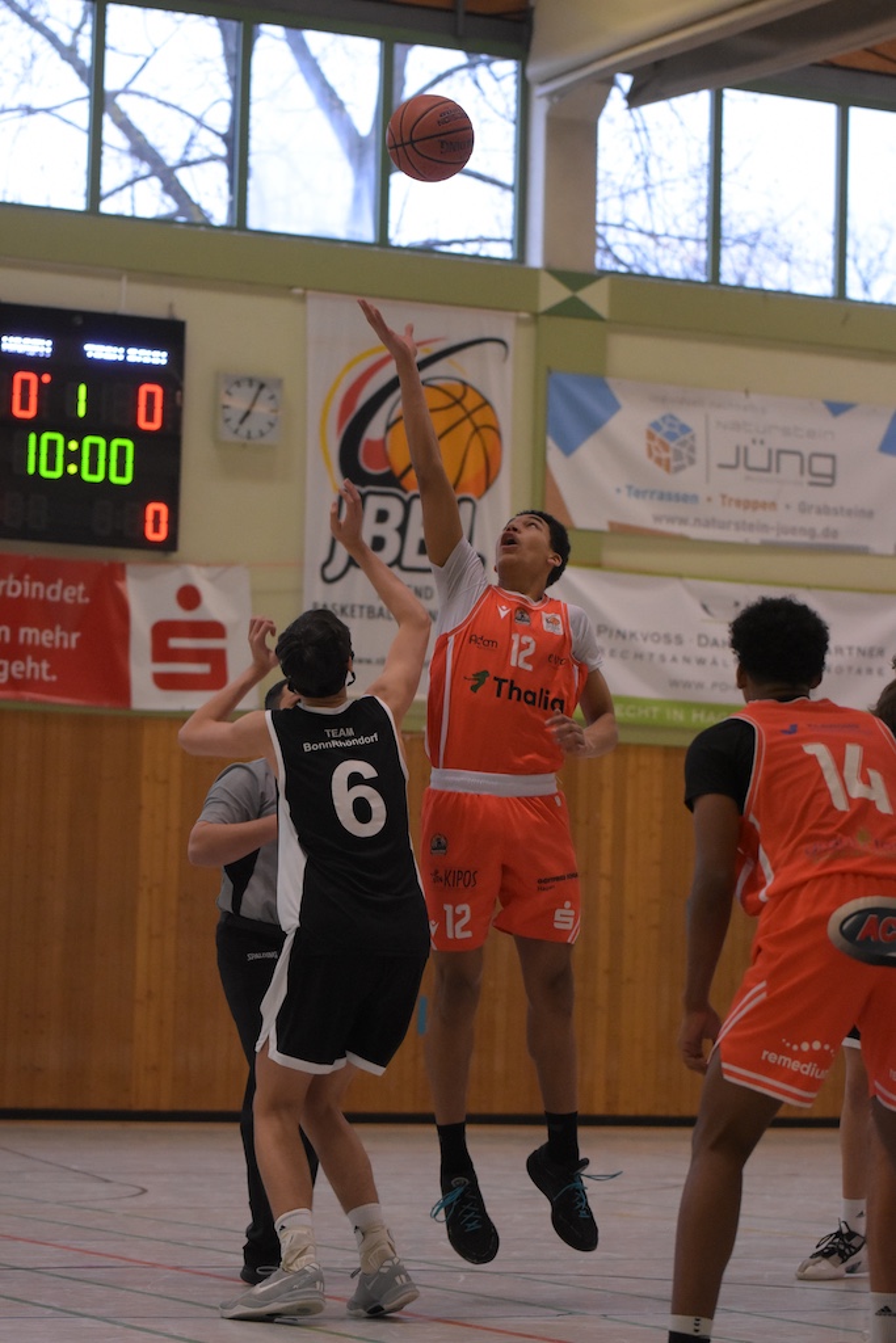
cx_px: 448
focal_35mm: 105
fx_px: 3918
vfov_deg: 19.5
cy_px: 672
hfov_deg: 13.0
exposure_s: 1/800
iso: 3200
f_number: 2.8
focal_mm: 70
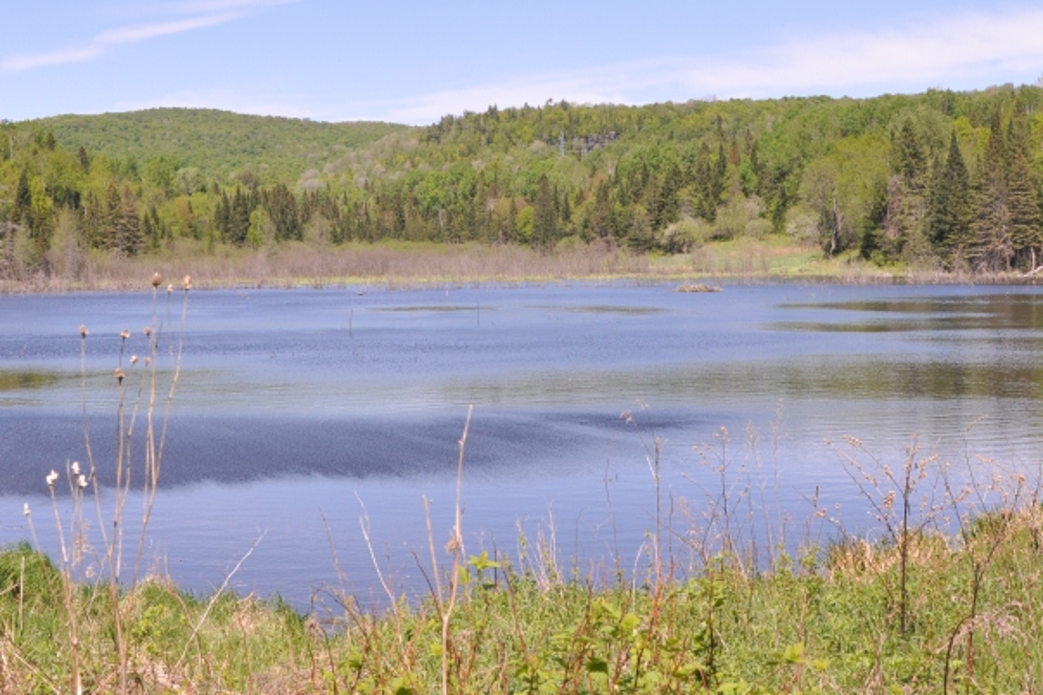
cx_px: 481
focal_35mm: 56
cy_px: 209
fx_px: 1622
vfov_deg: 24.0
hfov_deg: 35.6
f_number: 10
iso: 200
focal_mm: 22
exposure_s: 1/400
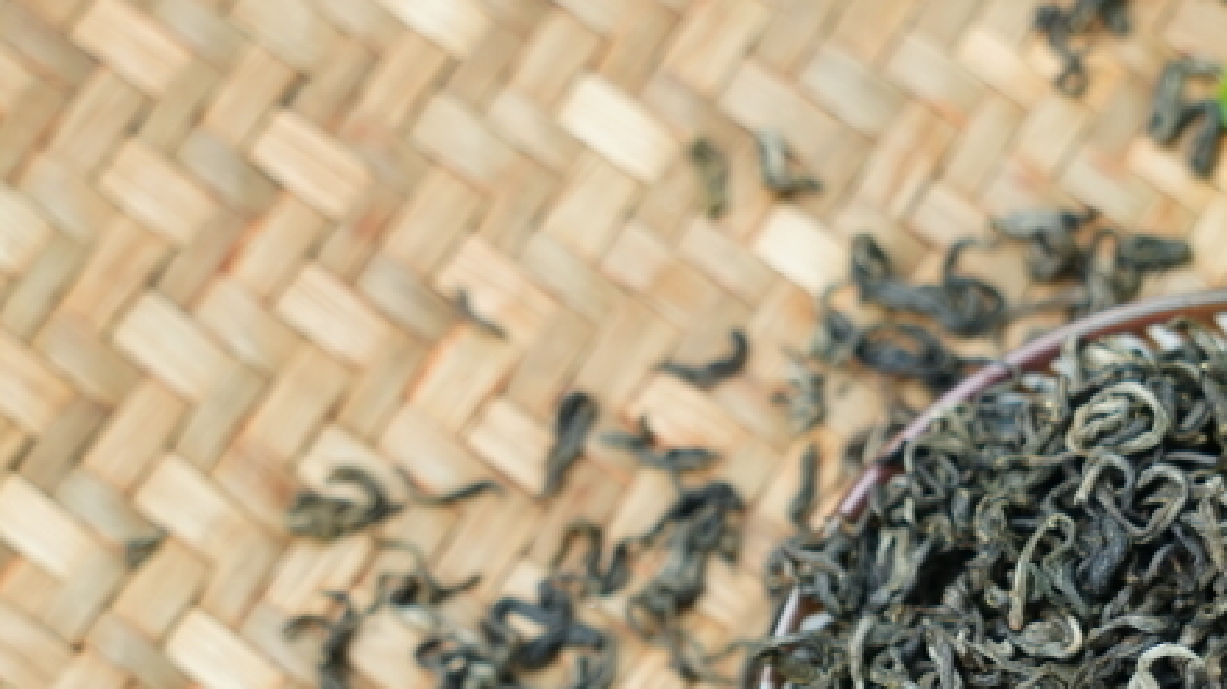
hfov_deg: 21.2
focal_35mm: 100
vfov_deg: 11.9
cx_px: 915
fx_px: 3252
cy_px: 741
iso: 200
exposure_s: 1/200
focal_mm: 41
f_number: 4
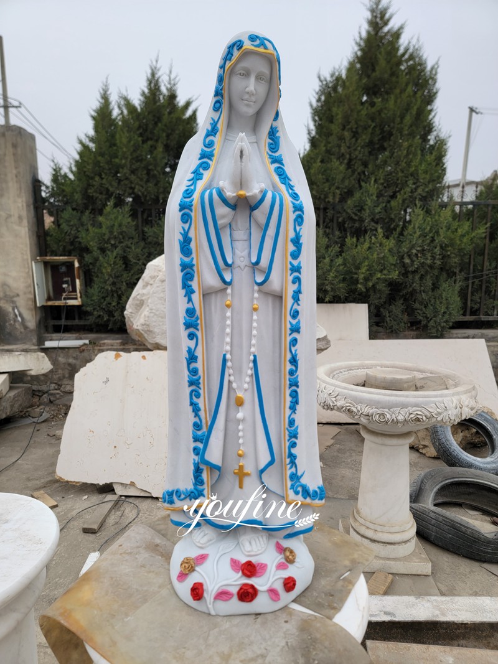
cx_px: 249
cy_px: 332
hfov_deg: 56.8
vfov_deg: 71.6
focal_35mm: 24
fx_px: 460
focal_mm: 6.7
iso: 25
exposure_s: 1/100
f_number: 1.8
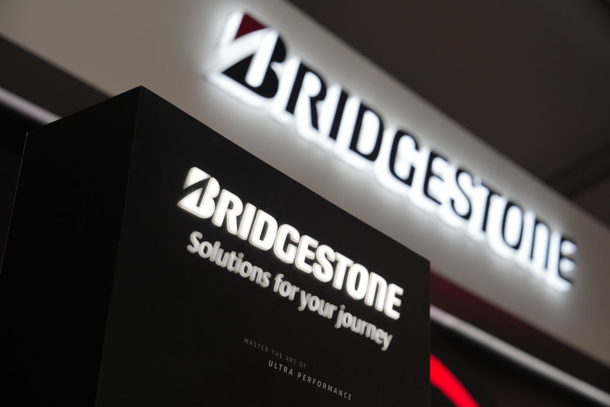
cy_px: 204
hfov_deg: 29.2
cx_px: 305
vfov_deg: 19.7
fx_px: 1169
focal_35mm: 69
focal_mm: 69
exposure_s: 1/160
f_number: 4.5
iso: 250
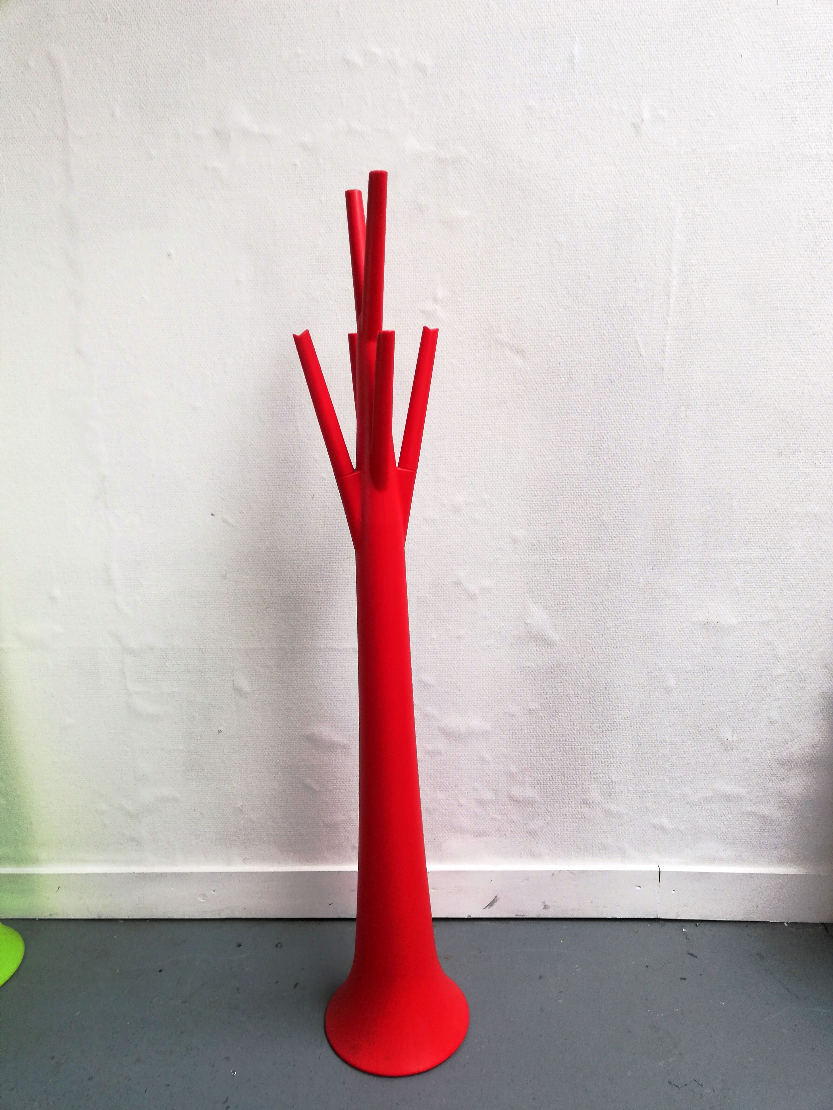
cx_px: 416
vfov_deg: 65.3
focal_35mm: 27
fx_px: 866
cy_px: 555
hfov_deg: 51.4
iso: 80
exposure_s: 1/50
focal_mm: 3.81
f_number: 2.2
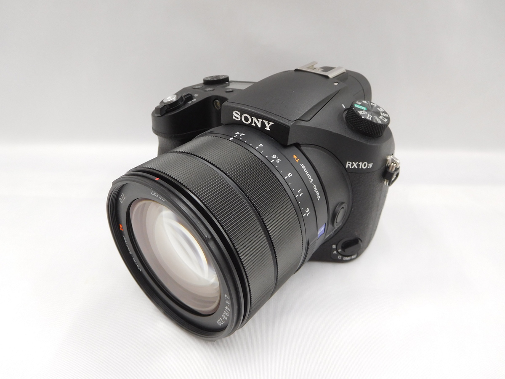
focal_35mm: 25
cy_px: 190
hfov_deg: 69.4
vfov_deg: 54.9
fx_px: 365
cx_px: 252
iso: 180
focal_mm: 4.5
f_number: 3.4
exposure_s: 1/30
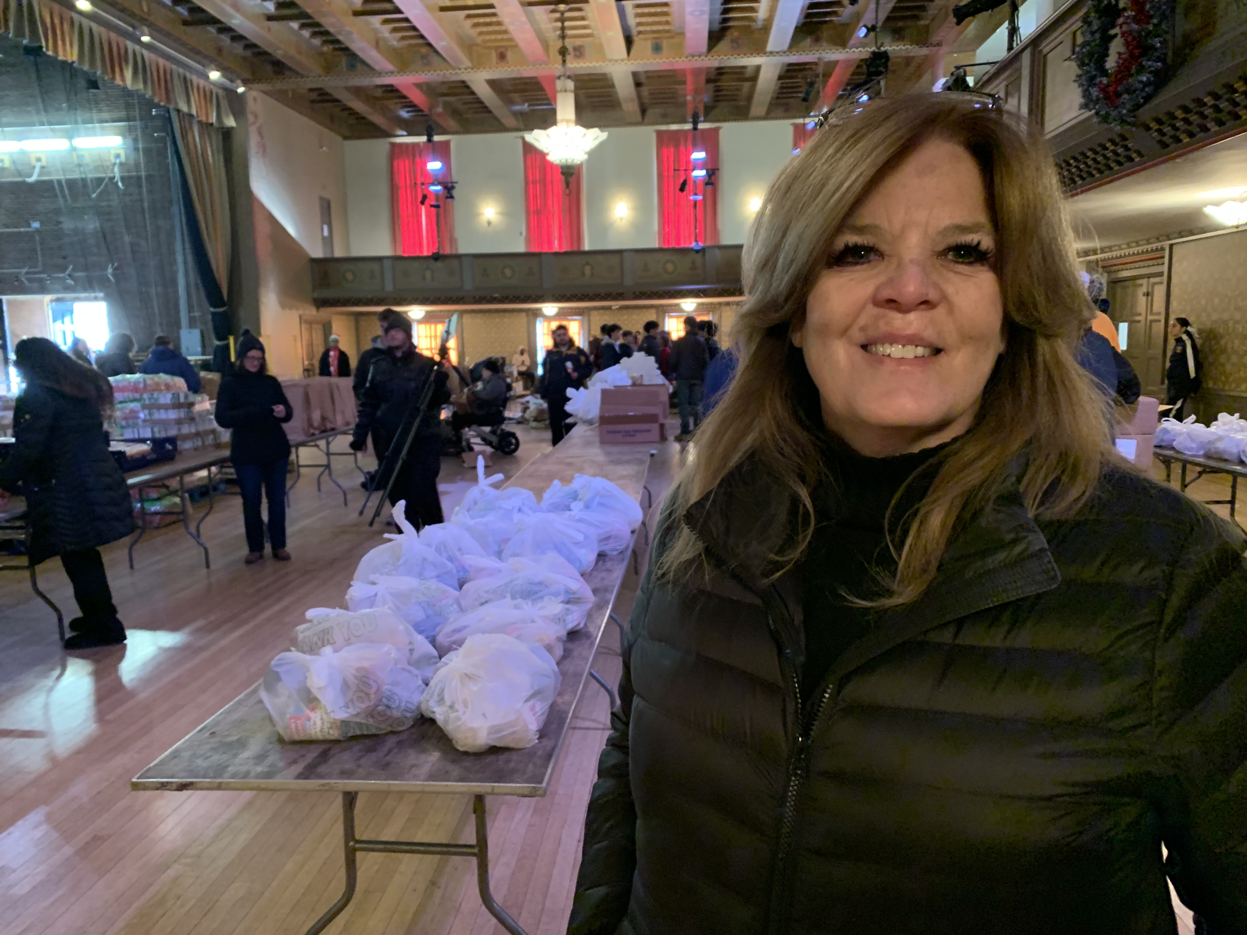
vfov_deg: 53.1
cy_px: 468
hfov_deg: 67.3
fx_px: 937
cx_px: 624
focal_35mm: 26
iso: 640
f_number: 1.8
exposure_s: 1/30
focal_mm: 4.25
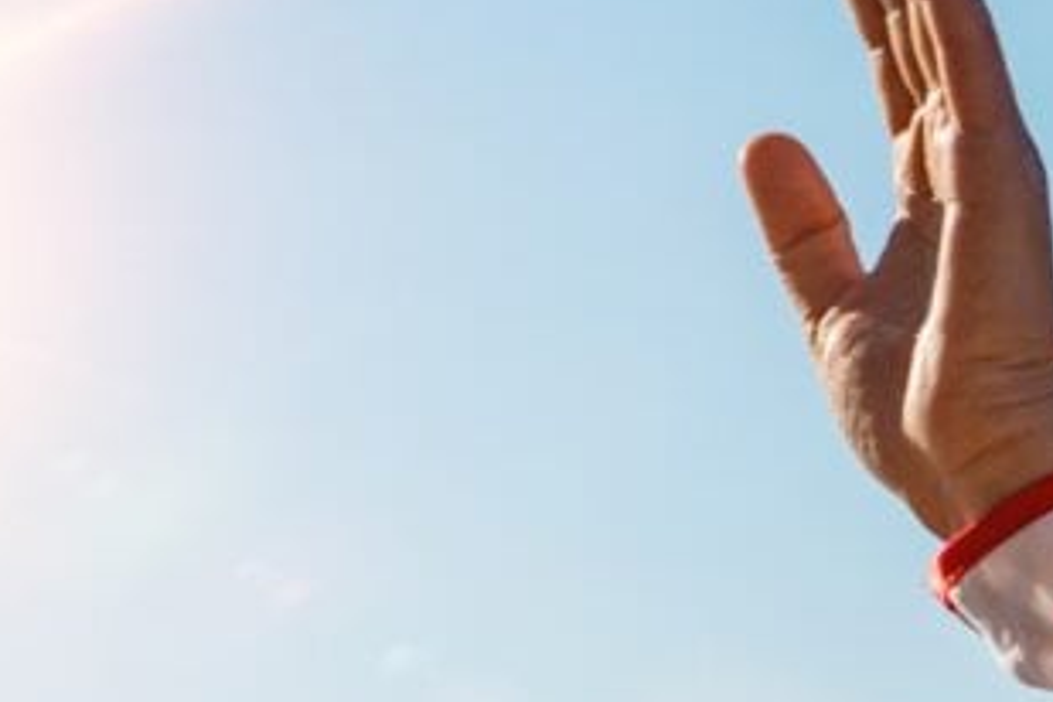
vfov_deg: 5.0
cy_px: 963
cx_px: 1700
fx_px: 7955
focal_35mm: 272
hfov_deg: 7.4
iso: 100
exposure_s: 1/500
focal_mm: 70
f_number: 4.5
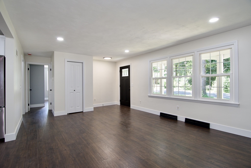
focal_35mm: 16
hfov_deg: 95.0
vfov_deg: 72.1
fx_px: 115
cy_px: 84
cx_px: 126
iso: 320
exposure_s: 1/20
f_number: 6.3
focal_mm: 11
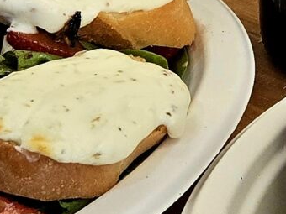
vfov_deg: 8.5
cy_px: -63
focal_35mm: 173
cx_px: 207
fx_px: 1429
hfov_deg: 11.4
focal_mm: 5.4
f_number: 1.8
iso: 200
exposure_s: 1/120
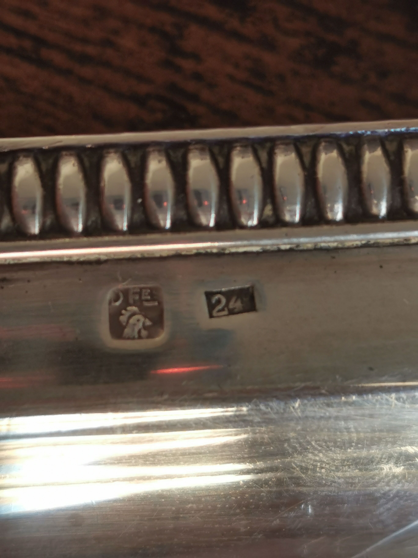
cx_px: 209
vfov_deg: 22.0
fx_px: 1433
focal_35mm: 89
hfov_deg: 16.6
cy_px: 279
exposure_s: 1/137
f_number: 1.6
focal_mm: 5.56
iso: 50
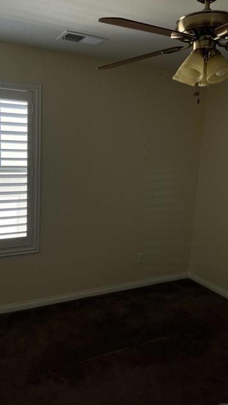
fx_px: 311
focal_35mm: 29
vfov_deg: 66.0
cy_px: 200
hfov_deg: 39.9
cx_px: 82
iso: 50
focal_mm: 5.1
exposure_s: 1/315
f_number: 1.6
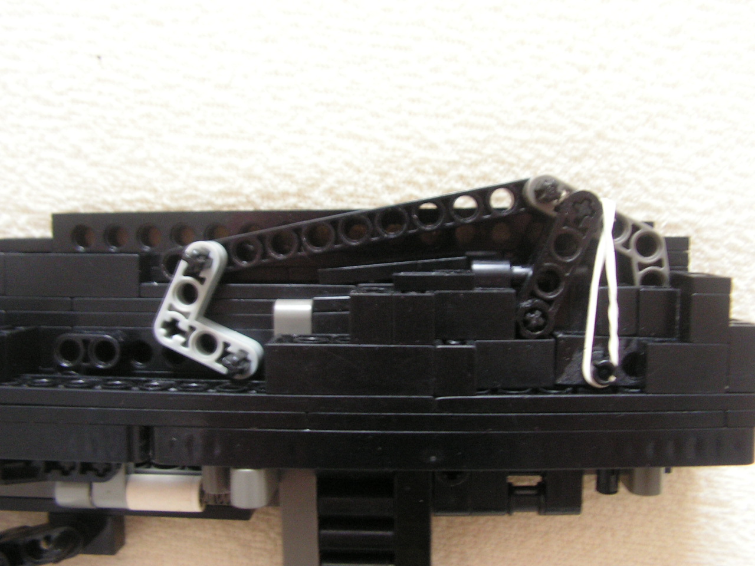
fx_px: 829
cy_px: 283
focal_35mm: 38
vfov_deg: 37.7
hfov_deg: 49.0
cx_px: 378
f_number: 3.2
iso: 200
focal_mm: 6.4
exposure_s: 1/2.5
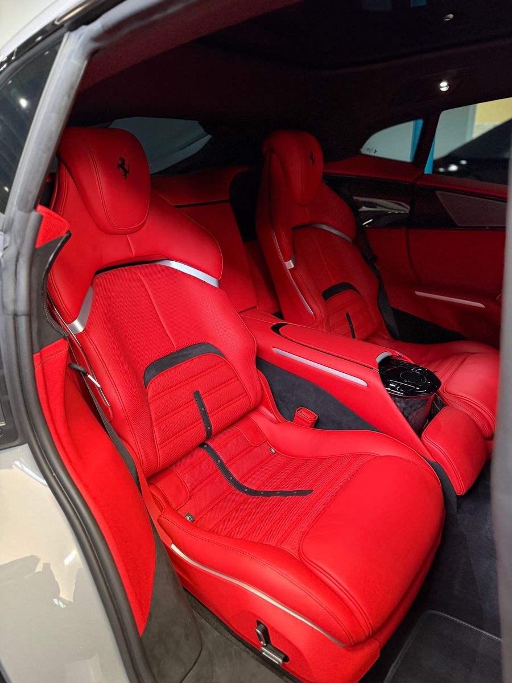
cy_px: 342
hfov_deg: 56.8
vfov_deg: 71.6
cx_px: 256
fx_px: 473
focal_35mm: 24
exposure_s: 1/40
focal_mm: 6.76
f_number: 1.78
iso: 800
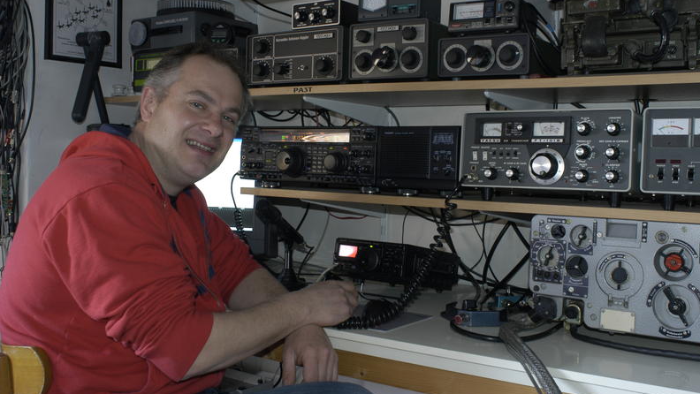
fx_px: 706
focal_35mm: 38
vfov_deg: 31.2
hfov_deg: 52.8
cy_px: 174
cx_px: 352
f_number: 6.3
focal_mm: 24
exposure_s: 1/1.5
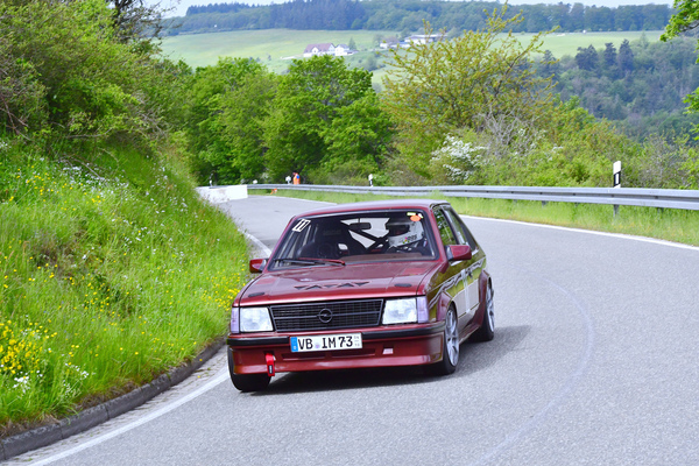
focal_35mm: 105
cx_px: 350
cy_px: 233
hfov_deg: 19.5
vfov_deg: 13.0
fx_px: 2039
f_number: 13
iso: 1000
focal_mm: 70
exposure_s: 1/640
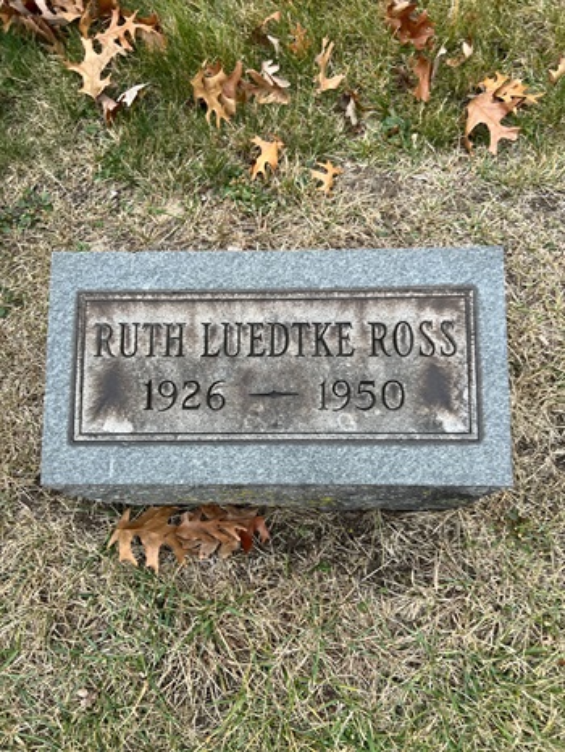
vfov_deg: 67.3
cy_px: 376
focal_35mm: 26
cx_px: 282
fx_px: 565
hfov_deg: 53.1
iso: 125
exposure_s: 1/75
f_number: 1.5
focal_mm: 5.7
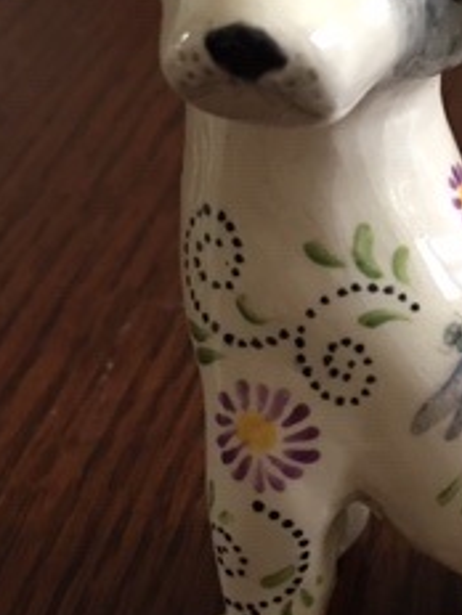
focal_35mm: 80
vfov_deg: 24.3
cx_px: 497
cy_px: 220
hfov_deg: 17.8
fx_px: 1424
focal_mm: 4.15
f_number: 2.2
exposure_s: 1/17
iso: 200
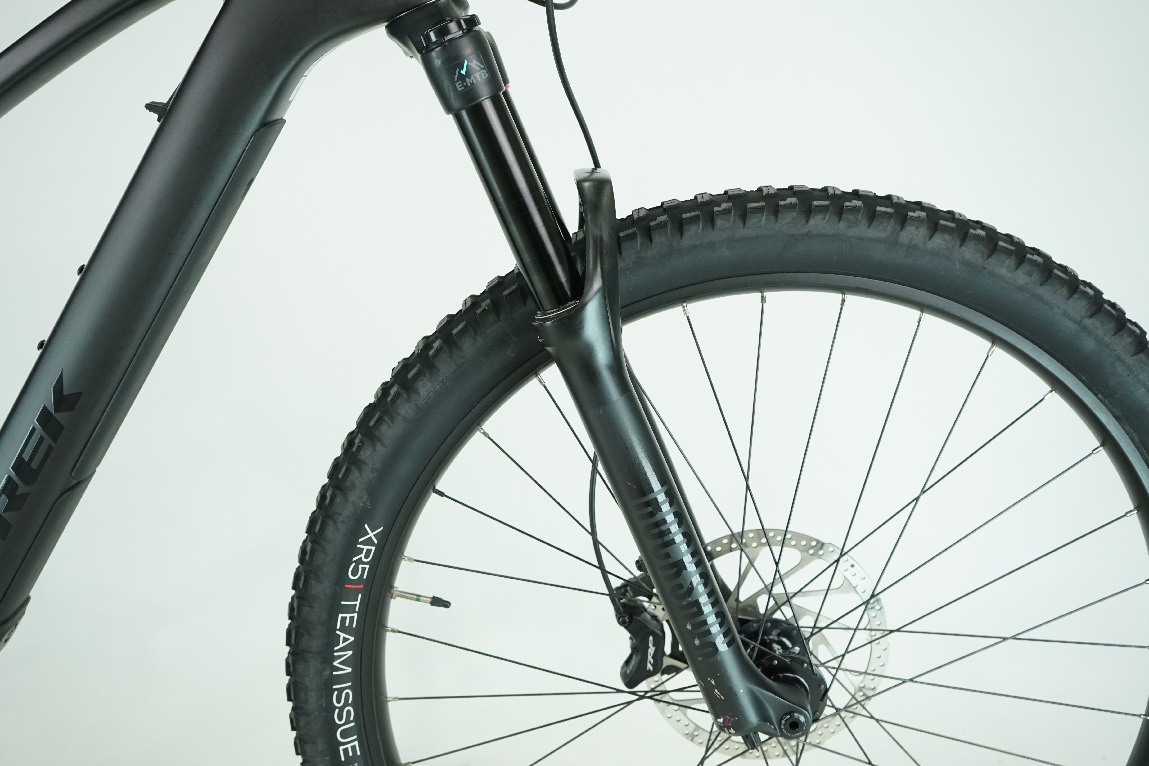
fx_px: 1245
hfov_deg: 49.6
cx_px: 574
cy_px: 383
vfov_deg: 34.2
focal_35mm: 39
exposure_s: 1/200
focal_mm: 39
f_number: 5.6
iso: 1600
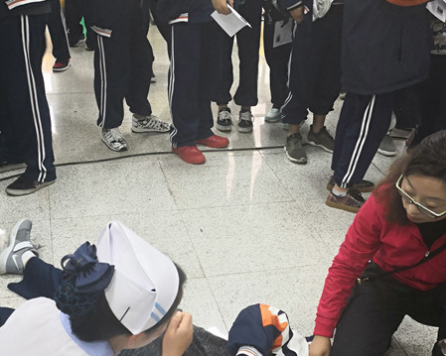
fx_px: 620
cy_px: 297
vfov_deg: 31.1
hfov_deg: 39.5
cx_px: 237
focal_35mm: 47
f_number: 1.6
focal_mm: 3.95
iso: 160
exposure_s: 1/33.3
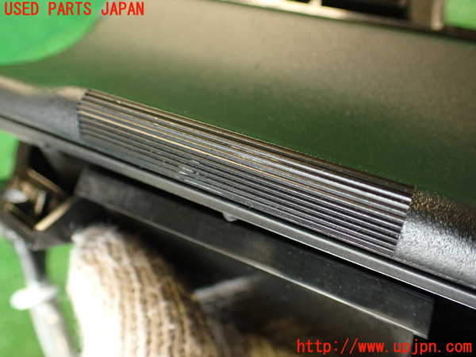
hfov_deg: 56.8
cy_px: 178
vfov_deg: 44.2
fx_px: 440
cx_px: 238
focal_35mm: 32
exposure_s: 1/30
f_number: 2.4
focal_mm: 5.79
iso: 320
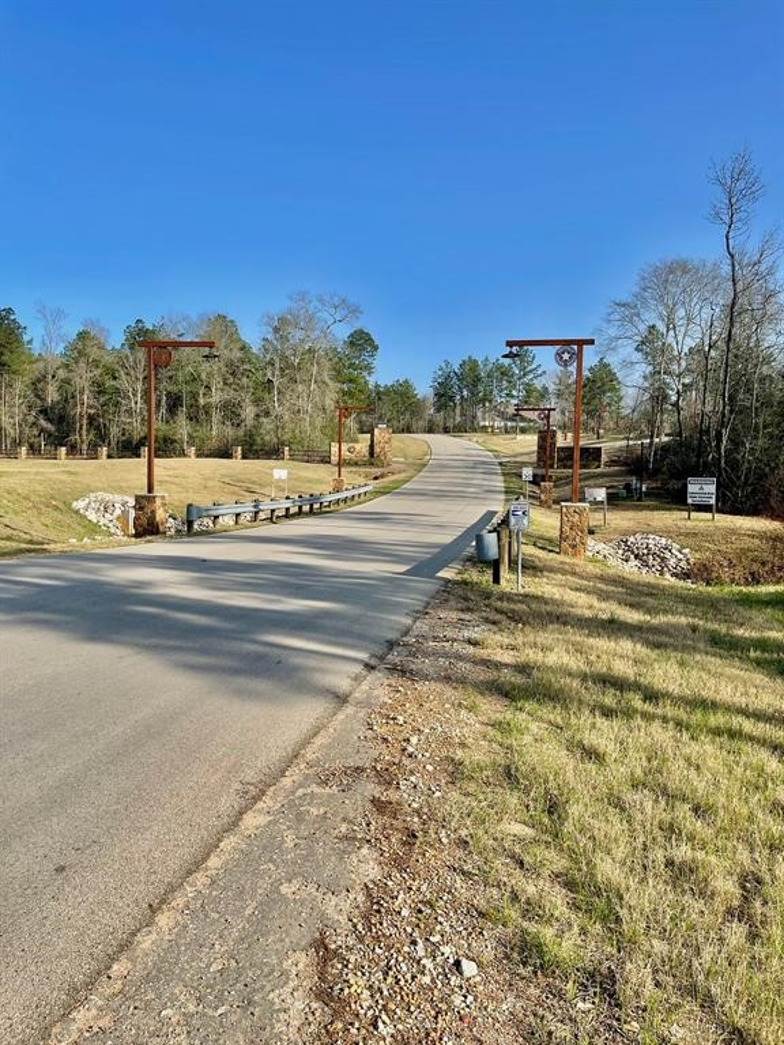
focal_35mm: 25
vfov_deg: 69.4
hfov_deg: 54.9
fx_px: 755
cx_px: 392
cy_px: 522
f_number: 1.6
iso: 32
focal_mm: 5.1
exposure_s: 1/2924
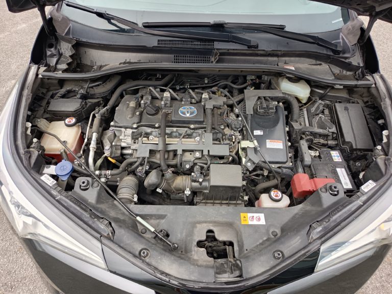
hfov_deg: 71.6
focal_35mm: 24
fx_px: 272
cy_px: 147
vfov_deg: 56.8
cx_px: 196
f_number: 1.7
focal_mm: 5.24
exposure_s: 1/100
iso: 89
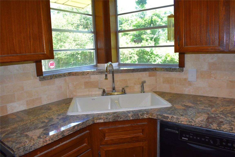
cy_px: 78
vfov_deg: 47.9
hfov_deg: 67.4
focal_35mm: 27
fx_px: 176
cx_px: 118
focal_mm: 18
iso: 400
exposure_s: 1/125
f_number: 5.6
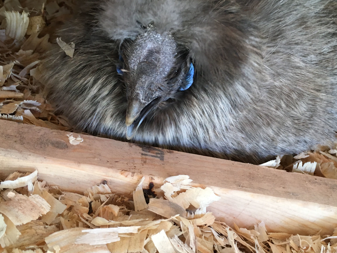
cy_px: 135
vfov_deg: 37.7
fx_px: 370
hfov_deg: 49.0
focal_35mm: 38
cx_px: 175
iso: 100
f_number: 2.2
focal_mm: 4.15
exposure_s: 1/30
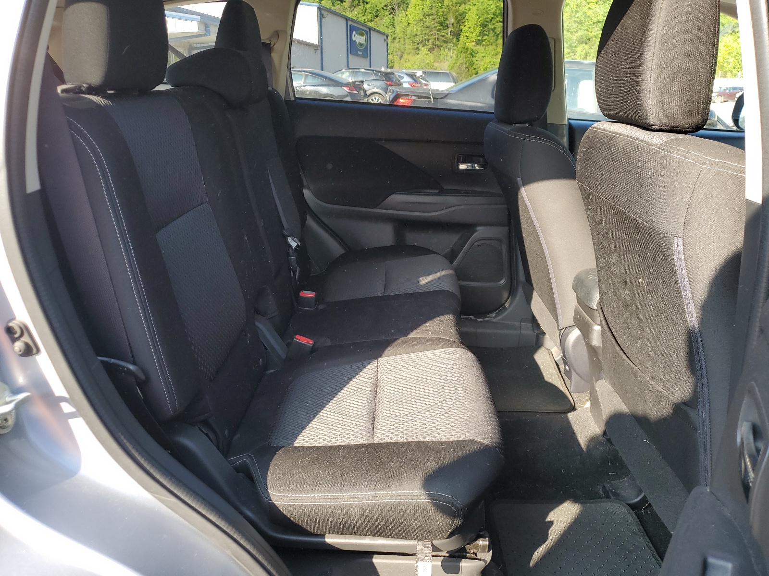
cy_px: 288
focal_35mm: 26
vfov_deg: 53.1
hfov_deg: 67.3
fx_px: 578
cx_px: 384
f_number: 1.5
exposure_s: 1/244
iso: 50
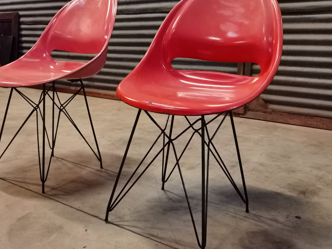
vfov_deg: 41.8
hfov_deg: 53.9
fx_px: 326
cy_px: 118
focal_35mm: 34
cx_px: 149
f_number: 1.9
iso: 640
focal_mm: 6.71
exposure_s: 1/33.3
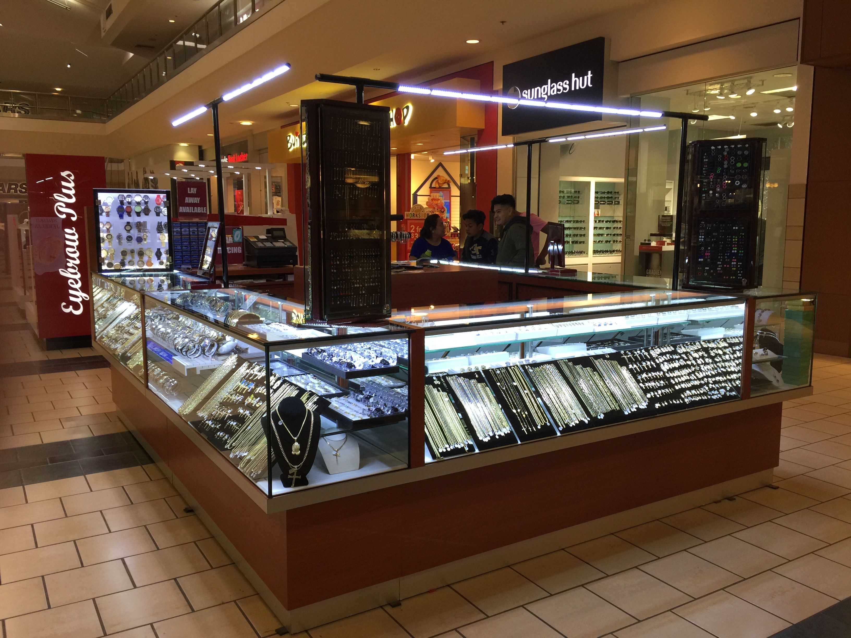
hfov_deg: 61.7
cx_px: 426
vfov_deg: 48.2
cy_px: 319
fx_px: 713
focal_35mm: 29
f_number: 2.2
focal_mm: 4.15
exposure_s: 1/30
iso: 32
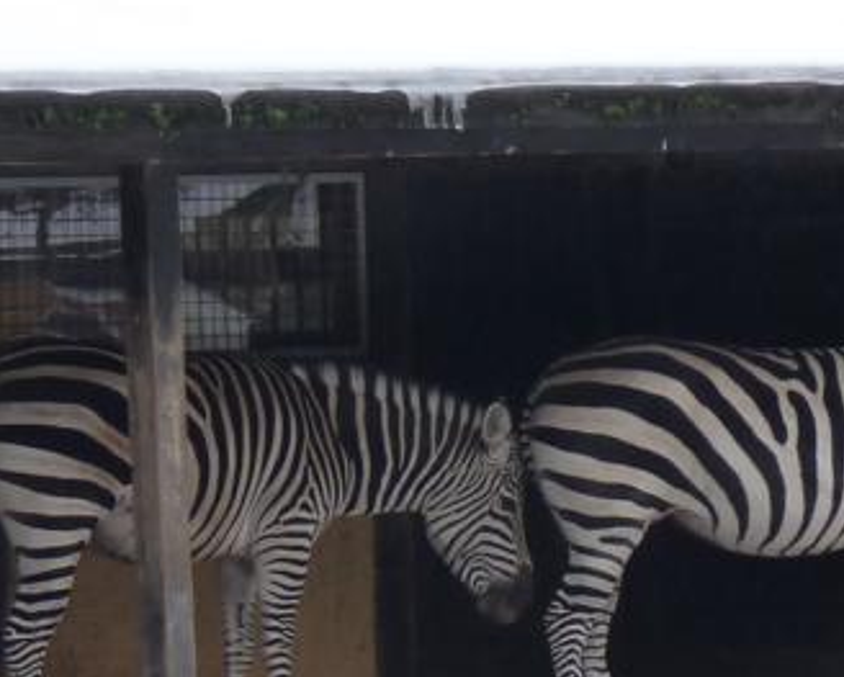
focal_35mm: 421
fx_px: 10526
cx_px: 777
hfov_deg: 4.6
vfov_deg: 3.7
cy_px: 386
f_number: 3.6
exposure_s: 1/100
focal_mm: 22.3
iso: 160
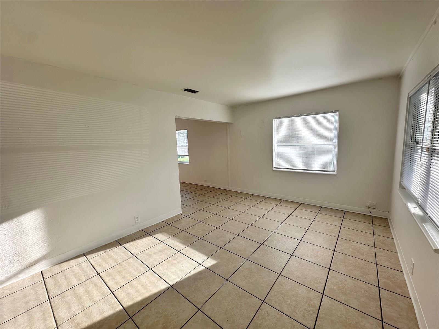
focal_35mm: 14
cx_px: 220
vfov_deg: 85.7
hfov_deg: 102.1
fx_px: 178
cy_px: 164
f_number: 2.2
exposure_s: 1/292
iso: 40
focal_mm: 2.22
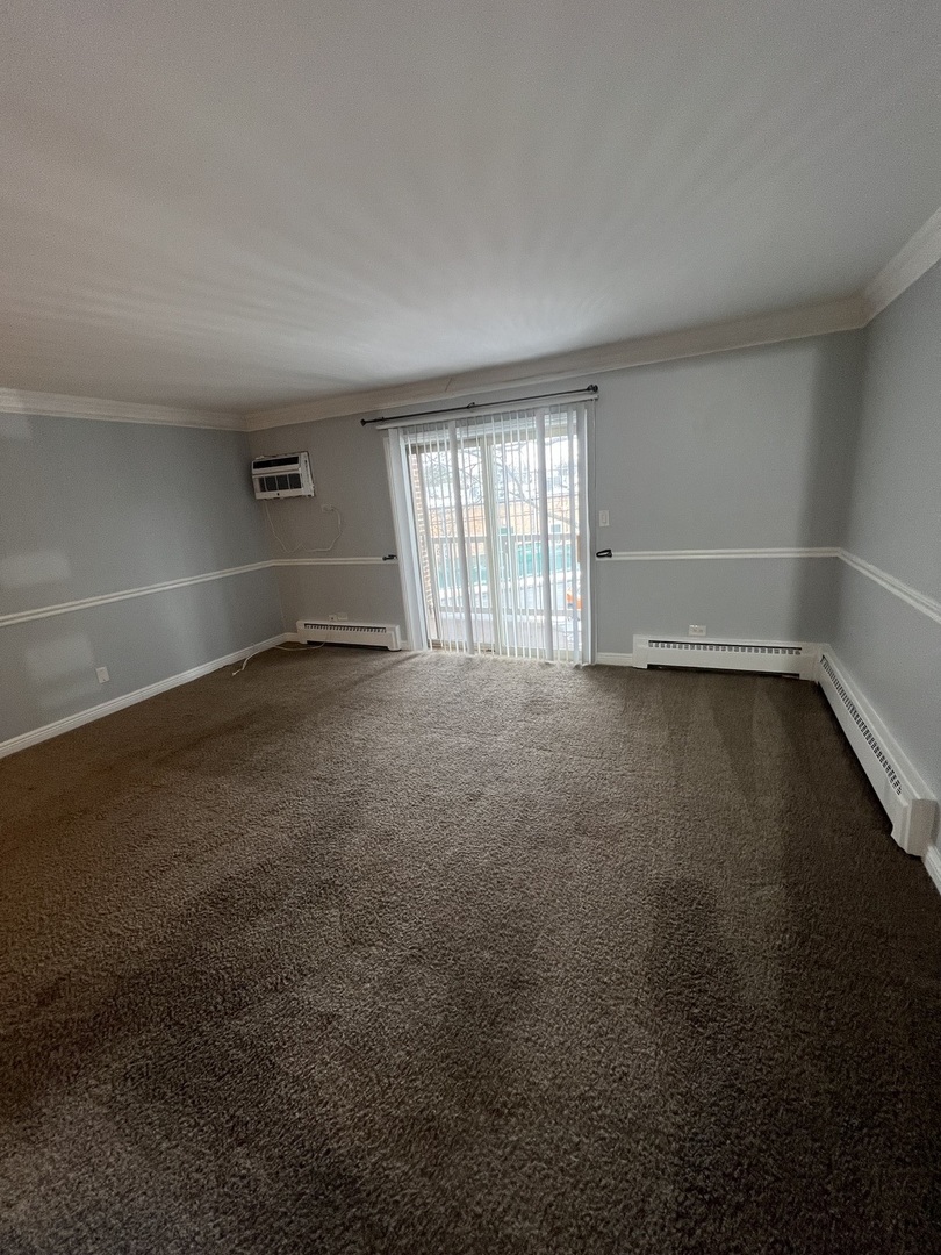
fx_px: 471
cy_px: 628
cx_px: 470
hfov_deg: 89.9
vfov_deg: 106.2
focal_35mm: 13
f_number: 1.8
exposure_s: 1/120
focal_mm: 1.57
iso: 160
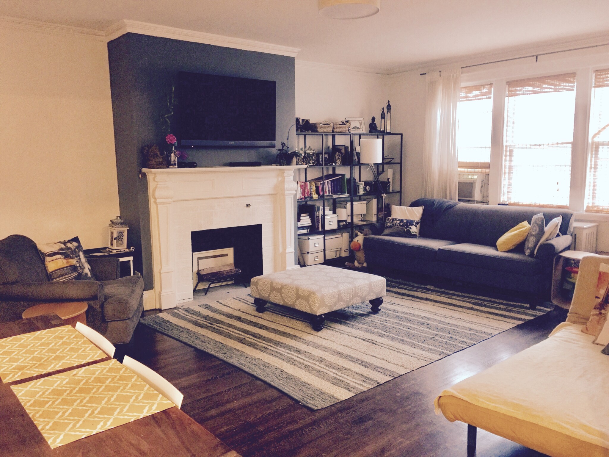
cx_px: 304
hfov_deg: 61.7
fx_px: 510
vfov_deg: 48.2
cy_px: 228
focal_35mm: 29
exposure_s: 1/4
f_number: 2.2
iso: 80
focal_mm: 4.15
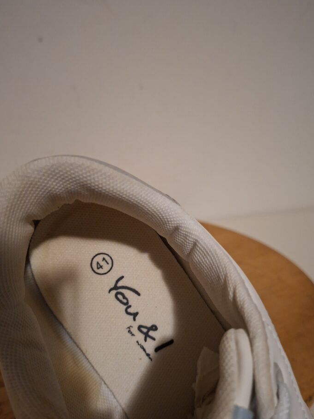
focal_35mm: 26
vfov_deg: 67.2
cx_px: 162
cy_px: 226
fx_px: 315
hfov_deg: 53.0
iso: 800
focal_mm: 5.54
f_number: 1.8
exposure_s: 1/24
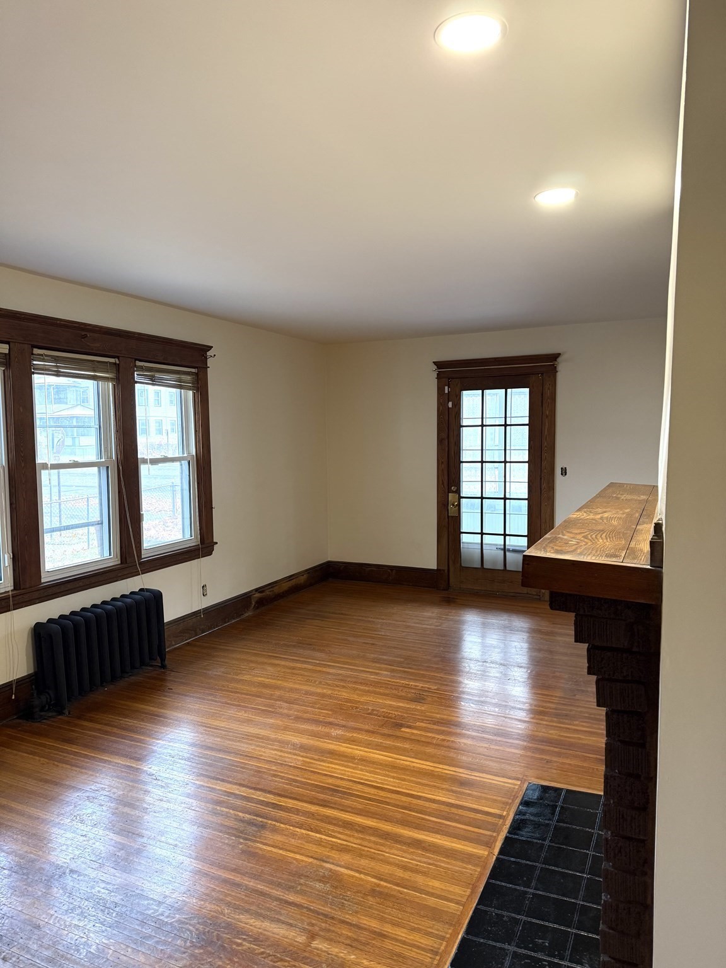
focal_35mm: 24
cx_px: 363
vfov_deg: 71.6
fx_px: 671
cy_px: 484
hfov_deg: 56.8
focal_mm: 6.76
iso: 200
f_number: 1.78
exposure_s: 1/60
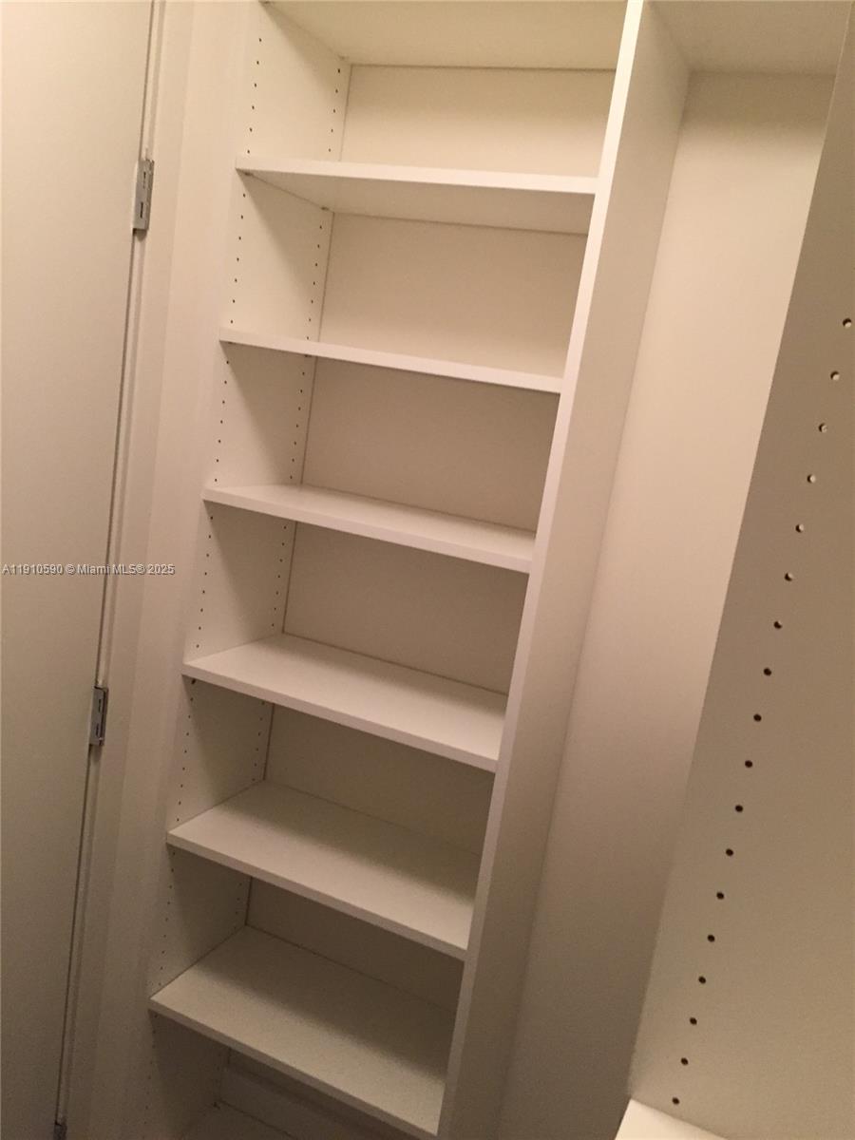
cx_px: 428
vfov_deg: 61.7
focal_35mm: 29
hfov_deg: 48.2
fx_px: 955
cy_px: 570
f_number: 2.2
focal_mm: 4.15
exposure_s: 1/30
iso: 160
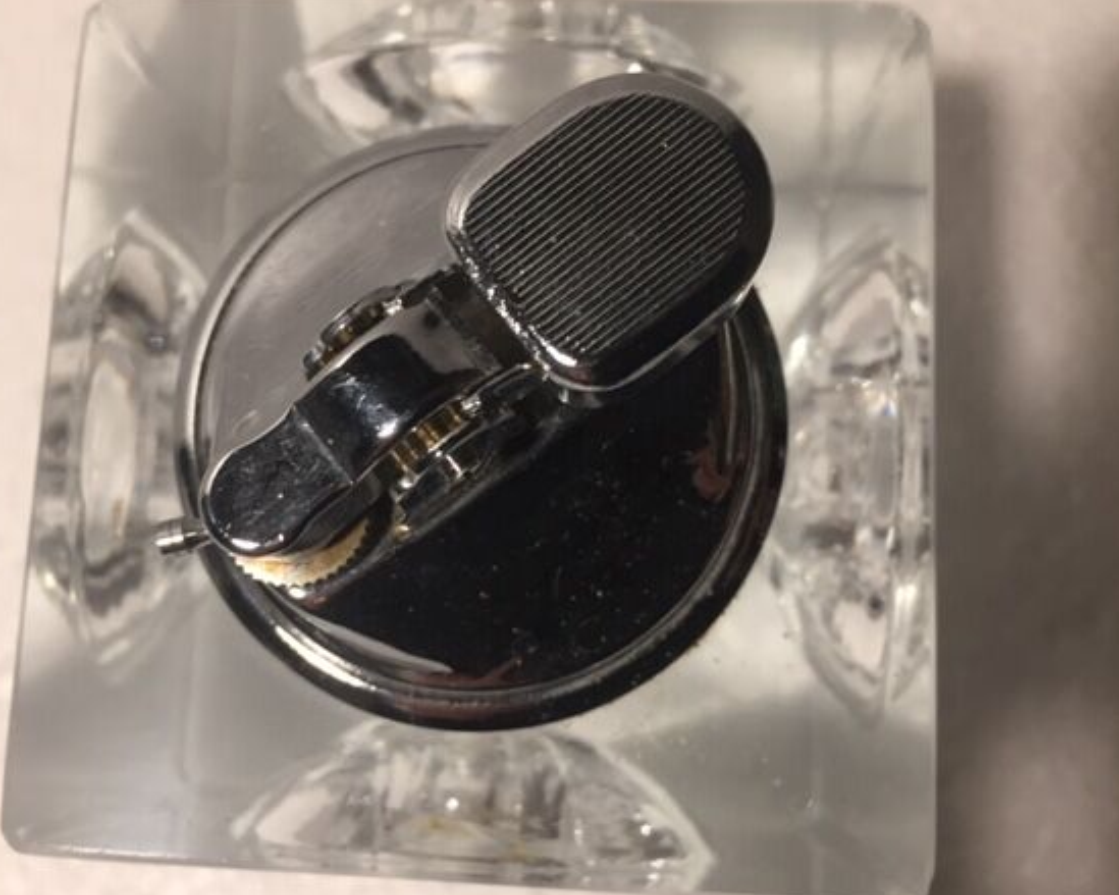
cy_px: 449
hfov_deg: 54.1
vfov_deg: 44.5
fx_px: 1093
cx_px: 493
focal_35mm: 33
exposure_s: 1/33
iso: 125
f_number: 2.2
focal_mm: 4.15
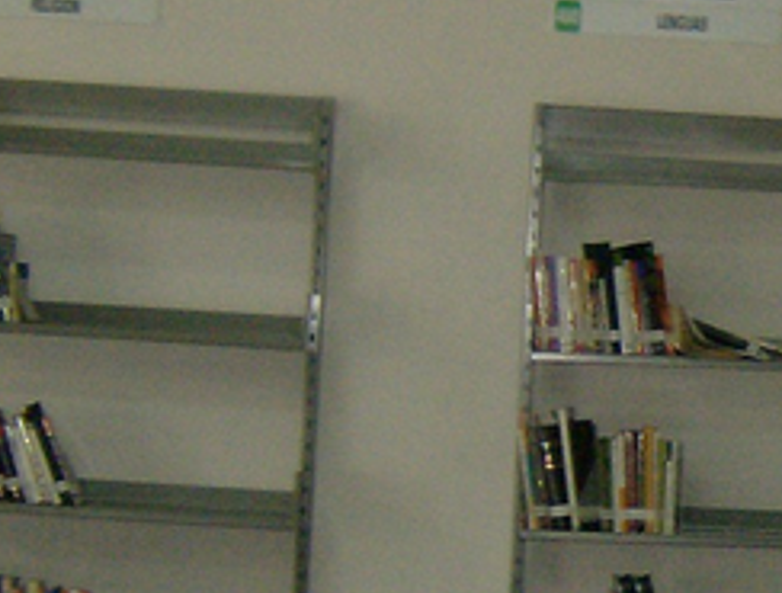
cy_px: 561
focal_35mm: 151
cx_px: 984
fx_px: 3425
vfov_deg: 9.8
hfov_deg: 12.7
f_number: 2.8
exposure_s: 1/60
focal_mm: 6
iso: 200
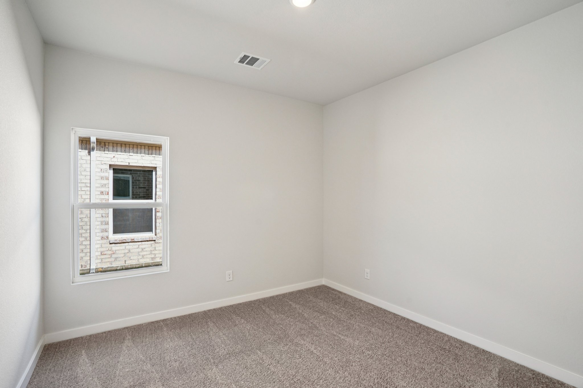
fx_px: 259
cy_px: 194
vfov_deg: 73.7
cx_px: 292
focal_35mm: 16
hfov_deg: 96.7
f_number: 8
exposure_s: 1/40
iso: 400
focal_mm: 16
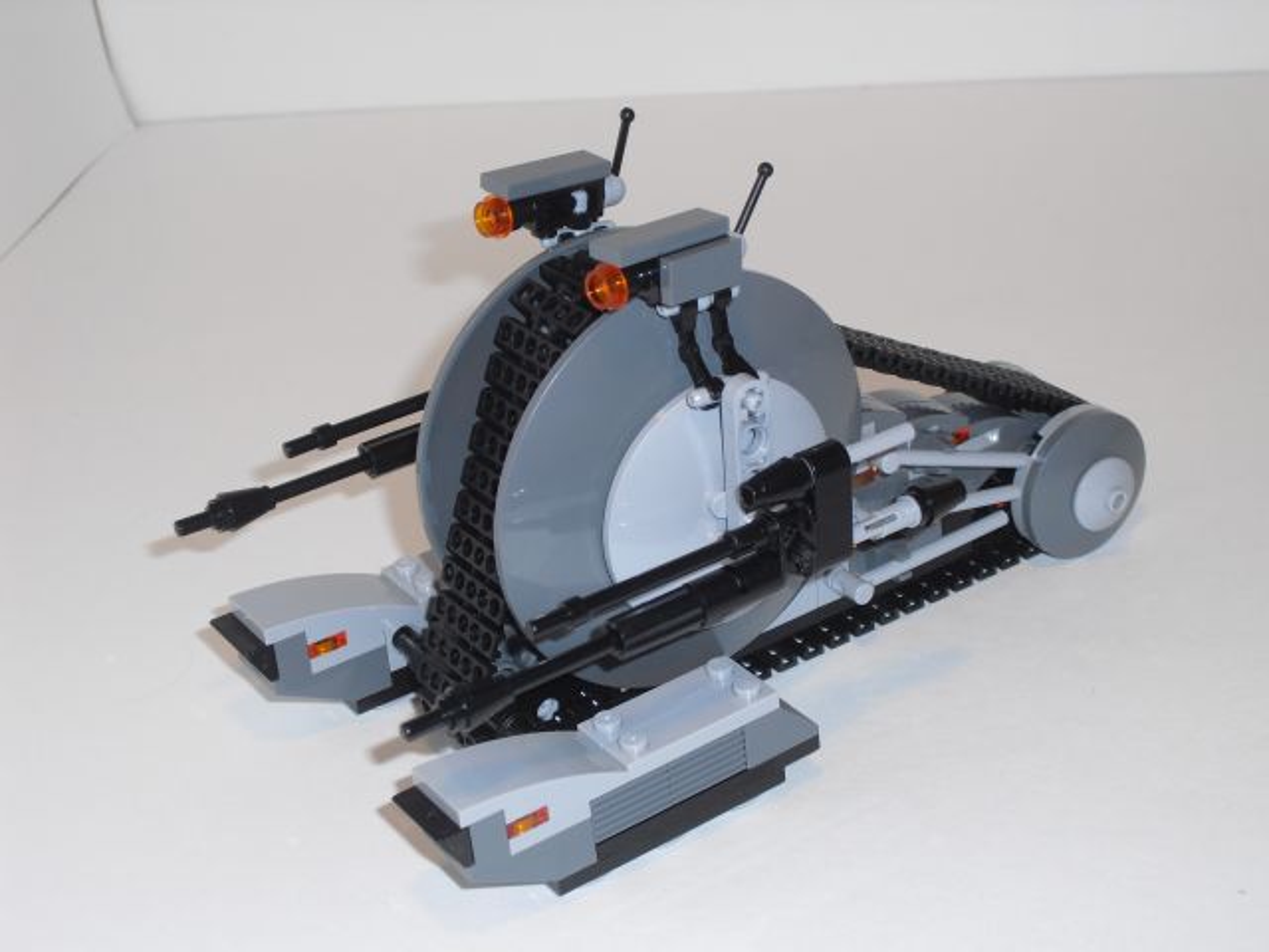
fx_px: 2310
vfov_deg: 23.3
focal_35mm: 63
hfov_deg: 30.7
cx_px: 634
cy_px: 476
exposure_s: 1/60
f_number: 4.2
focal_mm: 11.2
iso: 100
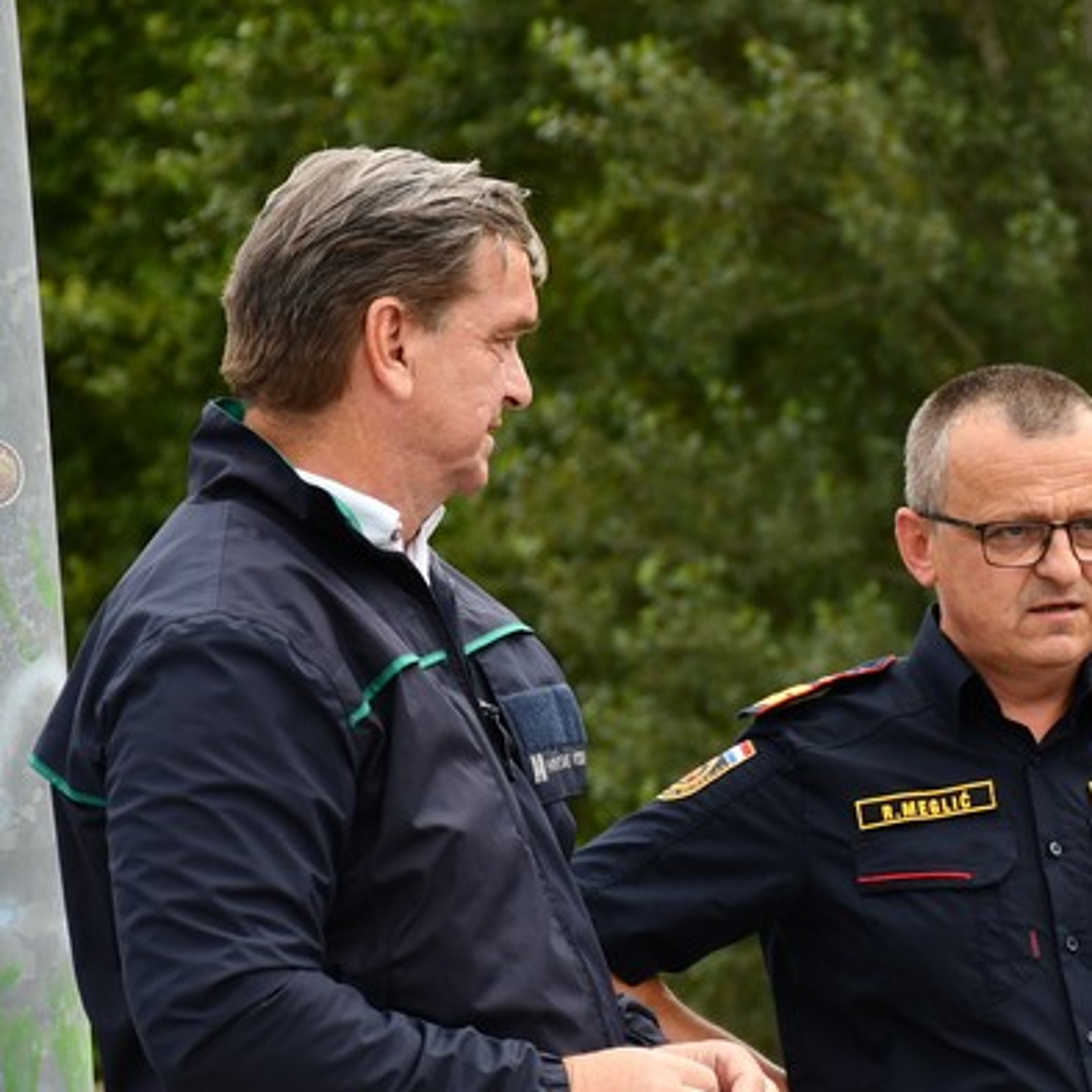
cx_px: 1020
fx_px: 9458
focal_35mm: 265
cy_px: 711
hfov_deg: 6.6
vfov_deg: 6.6
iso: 250
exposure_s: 1/500
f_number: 5.6
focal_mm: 80
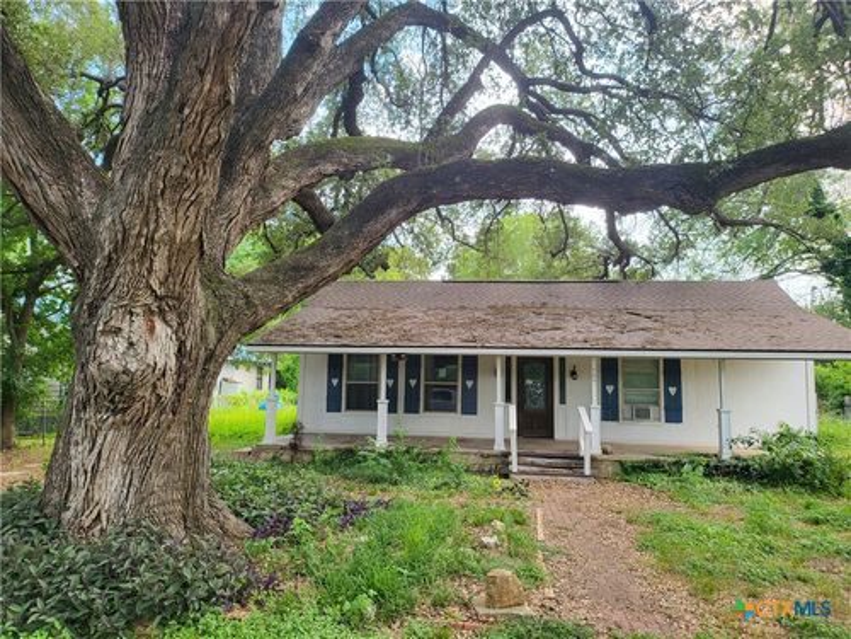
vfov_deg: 56.8
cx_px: 426
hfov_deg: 71.6
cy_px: 320
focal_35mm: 24
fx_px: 590
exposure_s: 1/288
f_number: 1.8
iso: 40
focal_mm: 5
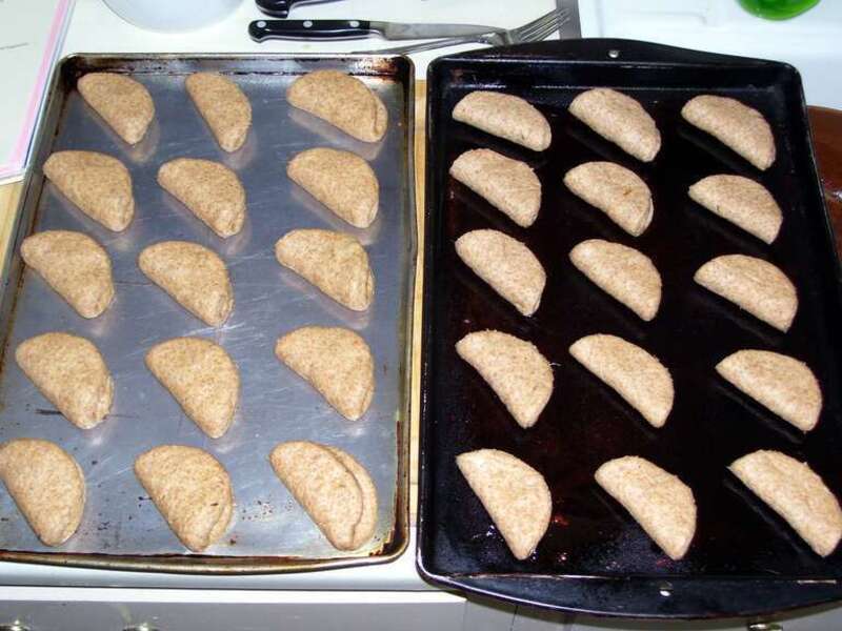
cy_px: 316
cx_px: 421
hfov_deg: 41.2
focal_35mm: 46
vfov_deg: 31.5
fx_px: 1119
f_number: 3
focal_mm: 7.6
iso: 80
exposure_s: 1/60
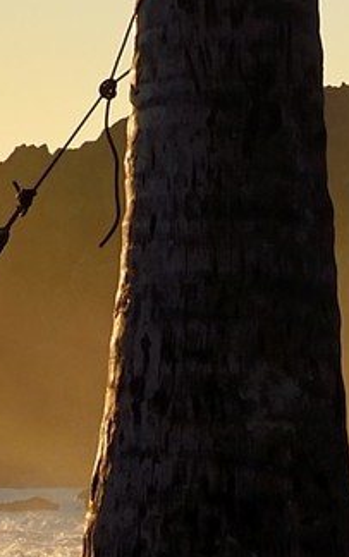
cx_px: -495
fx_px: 5970
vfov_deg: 5.1
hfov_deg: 3.3
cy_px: -972
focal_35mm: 393
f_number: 14
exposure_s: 1/250
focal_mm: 52
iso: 200
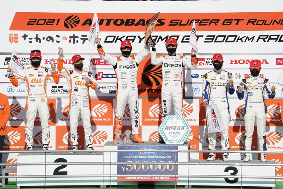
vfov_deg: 3.2
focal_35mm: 433
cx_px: 142
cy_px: 94
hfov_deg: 4.8
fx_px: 3404
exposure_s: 1/1000
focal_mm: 433
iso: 160
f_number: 6.3
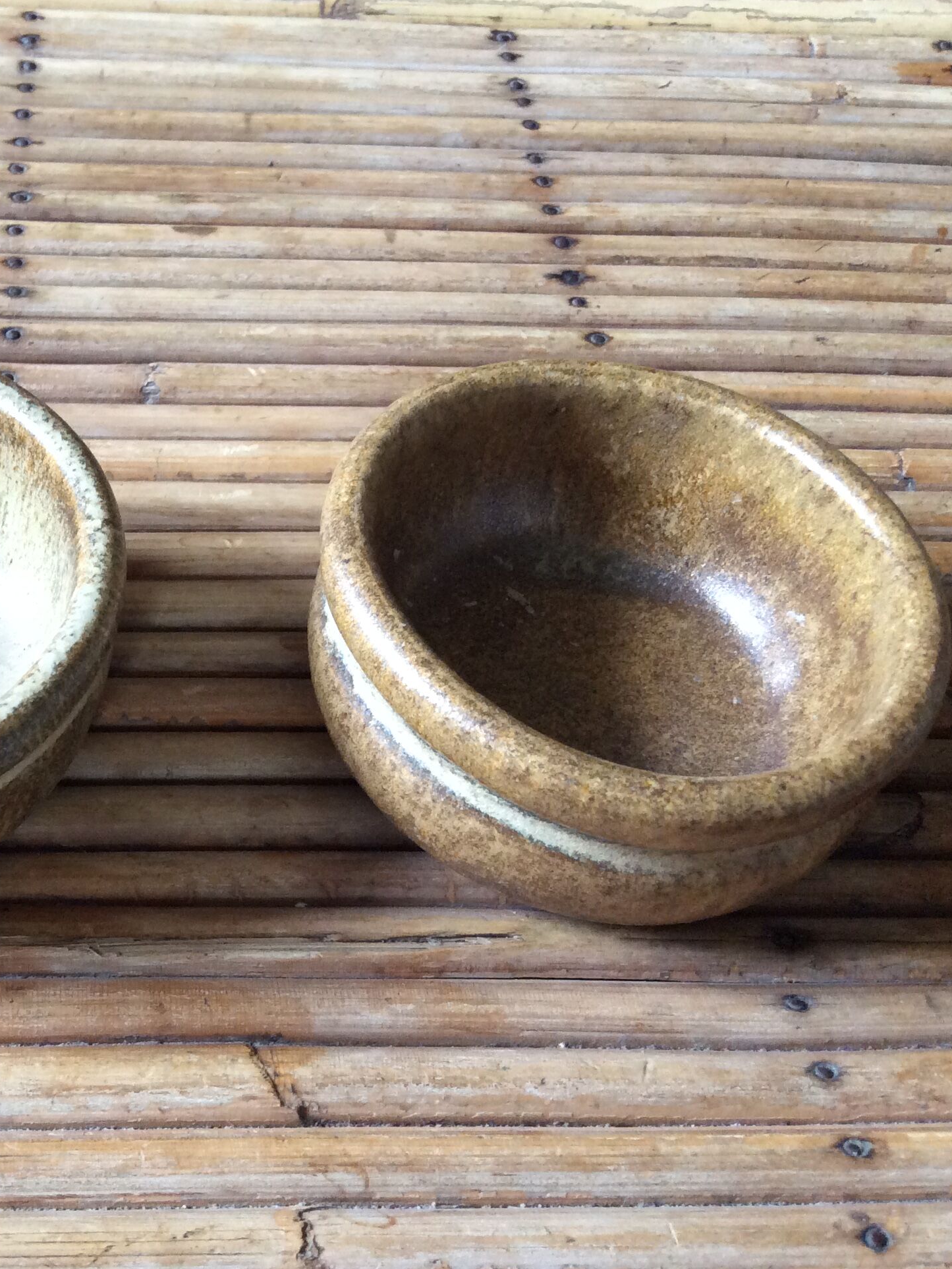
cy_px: 634
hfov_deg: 32.6
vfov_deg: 43.8
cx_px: 181
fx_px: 1576
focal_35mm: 43
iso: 125
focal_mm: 3.3
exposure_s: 1/25
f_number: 2.4
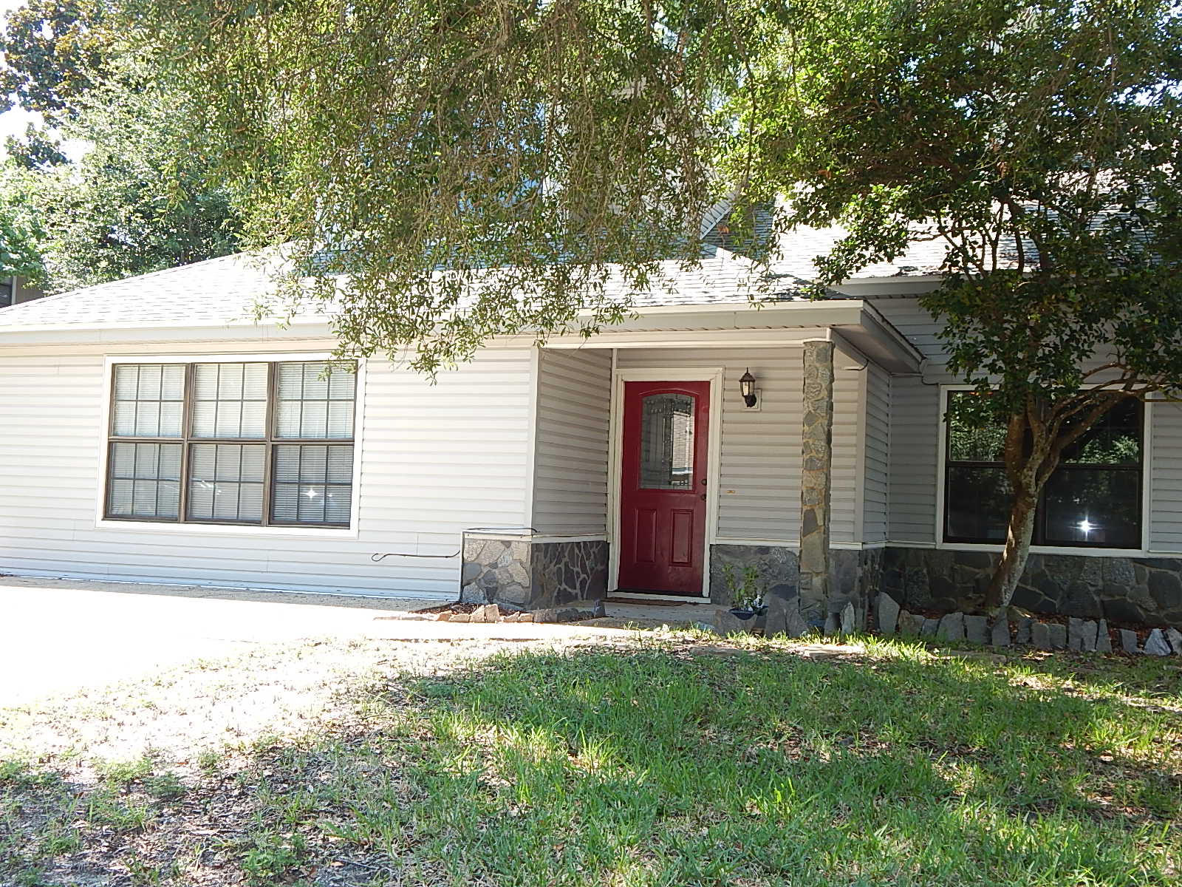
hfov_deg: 49.0
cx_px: 591
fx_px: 1298
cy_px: 444
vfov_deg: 37.7
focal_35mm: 38
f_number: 3.4
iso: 125
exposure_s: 1/160
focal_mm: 6.8
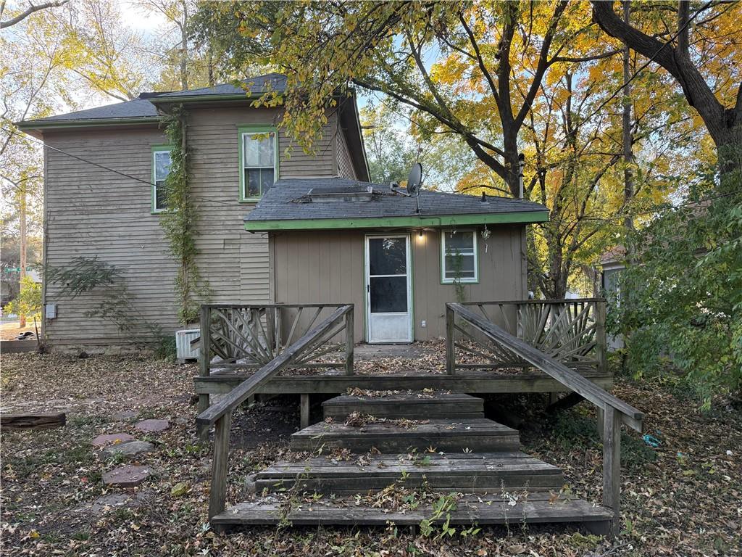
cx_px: 371
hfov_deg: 71.6
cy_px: 278
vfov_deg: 56.8
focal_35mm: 24
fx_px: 514
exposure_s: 1/236
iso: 200
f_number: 1.78
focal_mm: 6.76
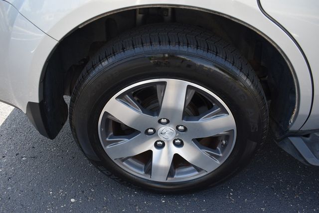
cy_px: 106
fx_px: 239
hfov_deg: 67.4
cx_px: 160
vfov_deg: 48.0
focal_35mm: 27
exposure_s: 1/250
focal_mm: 18
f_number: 5.6
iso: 280
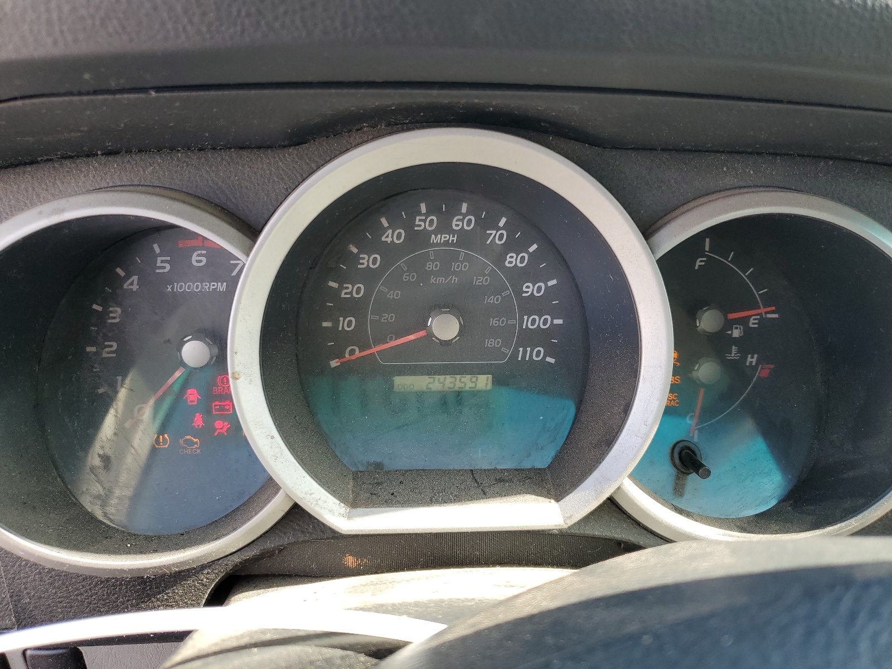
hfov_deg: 67.3
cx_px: 446
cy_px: 334
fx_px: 670
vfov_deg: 53.1
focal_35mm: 26
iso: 50
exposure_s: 1/208
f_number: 1.5
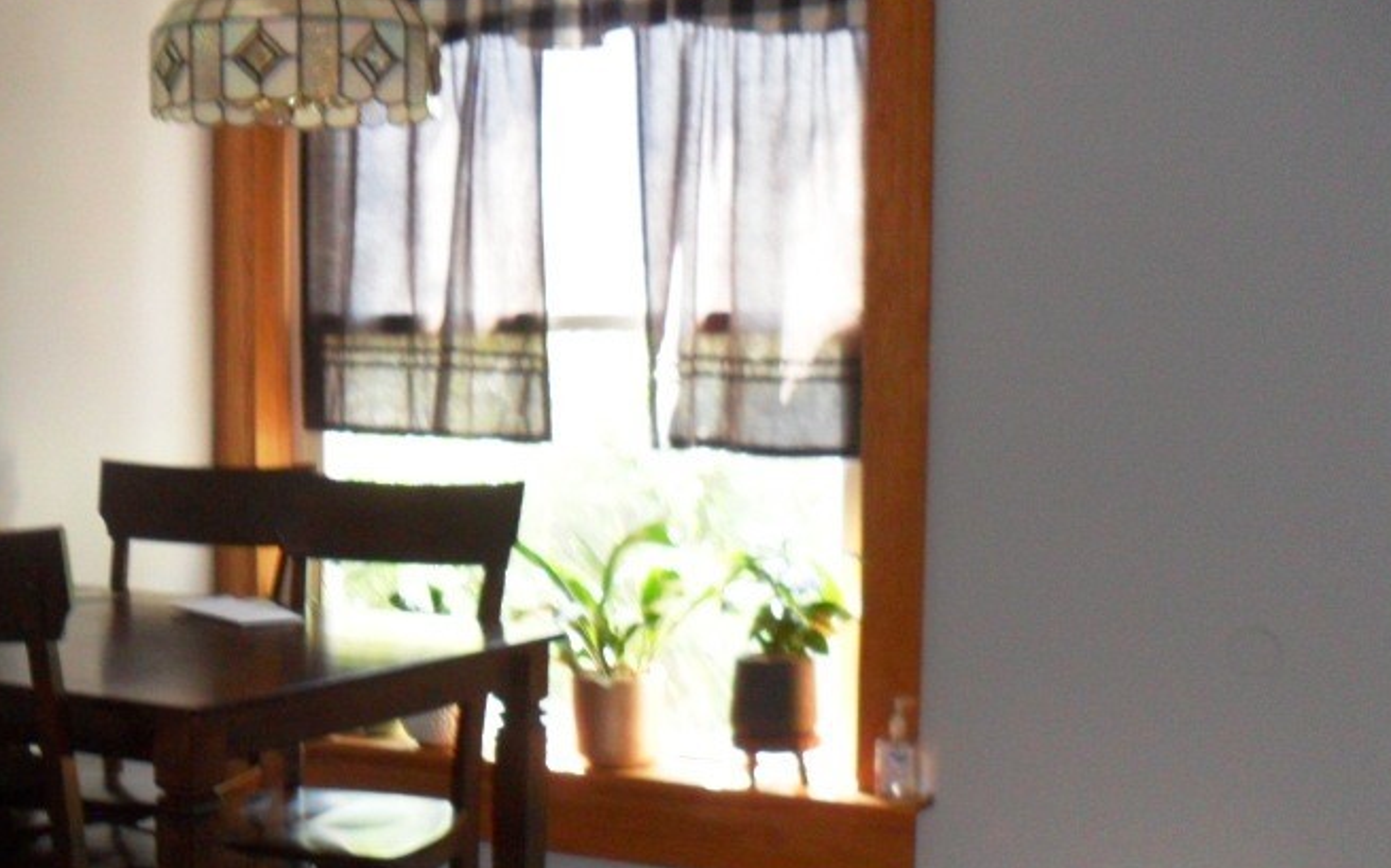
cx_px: 323
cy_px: 649
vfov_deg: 22.2
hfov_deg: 34.3
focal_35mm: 58
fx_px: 2198
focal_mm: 6.3
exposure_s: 1/45
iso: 200
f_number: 3
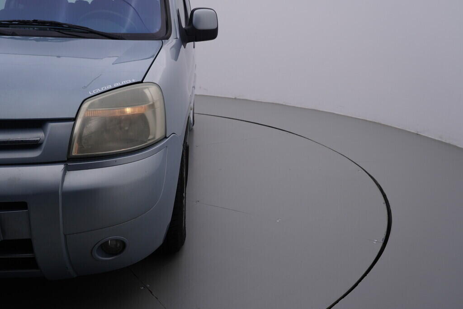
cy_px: 154
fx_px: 463
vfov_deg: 36.9
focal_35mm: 36
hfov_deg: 53.1
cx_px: 232
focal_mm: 24
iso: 125
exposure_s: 1/125
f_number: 5
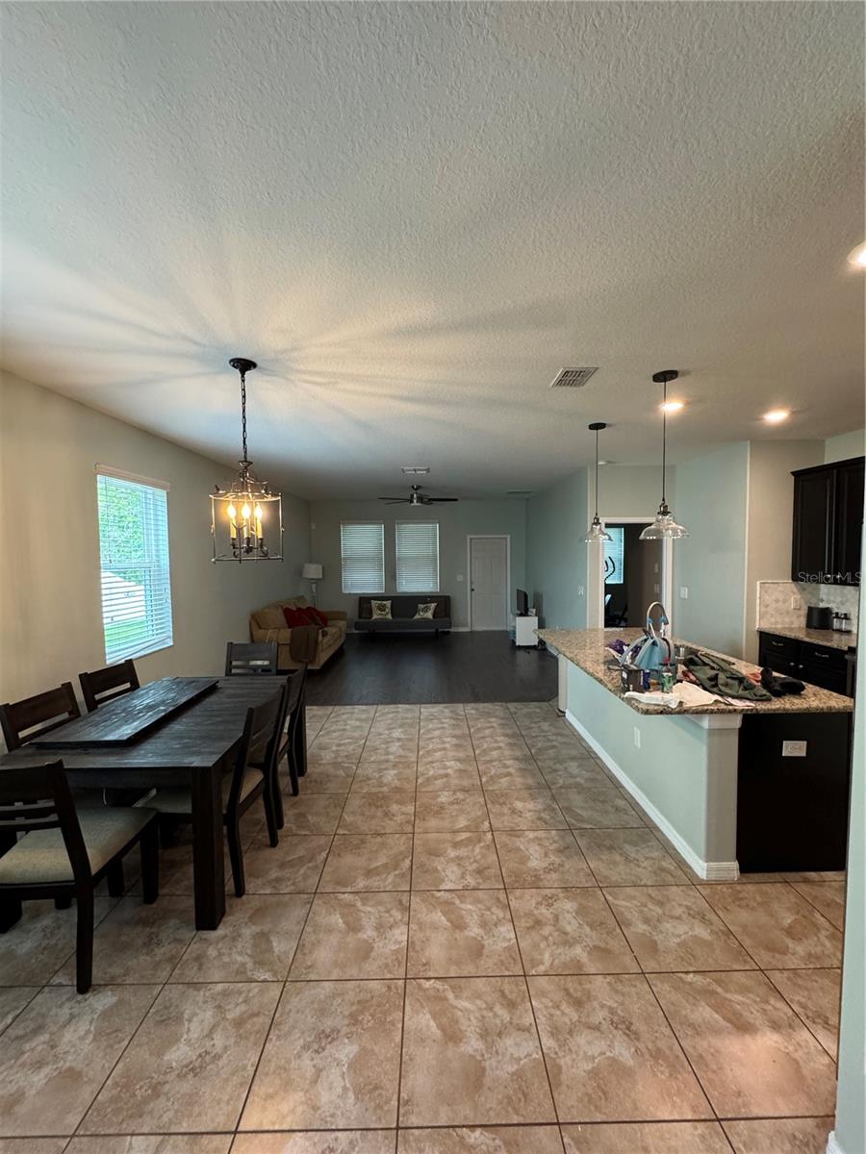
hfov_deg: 85.7
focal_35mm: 14
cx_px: 433
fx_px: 467
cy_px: 577
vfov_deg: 102.1
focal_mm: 2.22
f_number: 2.2
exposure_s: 1/60
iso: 400
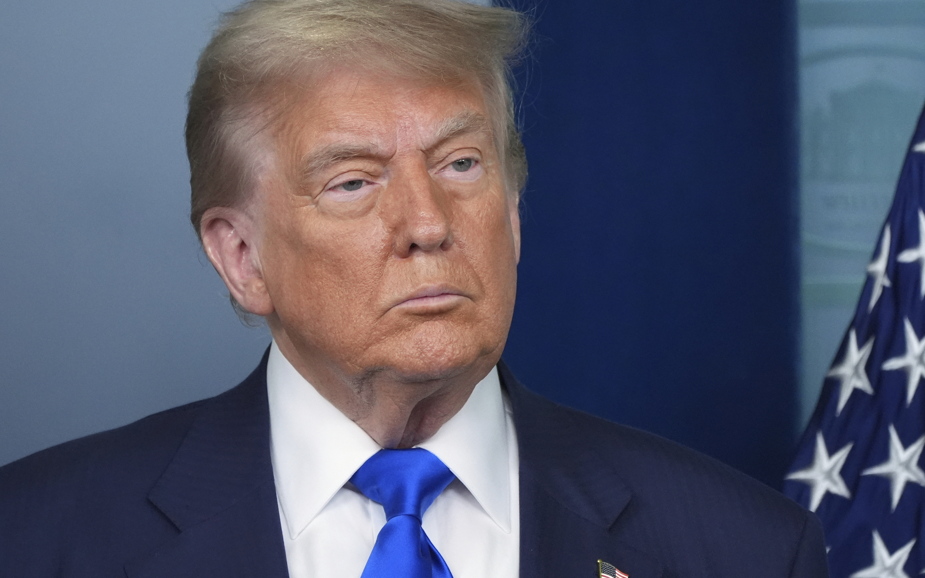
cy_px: 271
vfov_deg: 2.1
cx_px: 463
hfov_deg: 3.4
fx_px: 15428
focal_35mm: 612
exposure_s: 1/320
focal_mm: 400
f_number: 5.6
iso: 4000
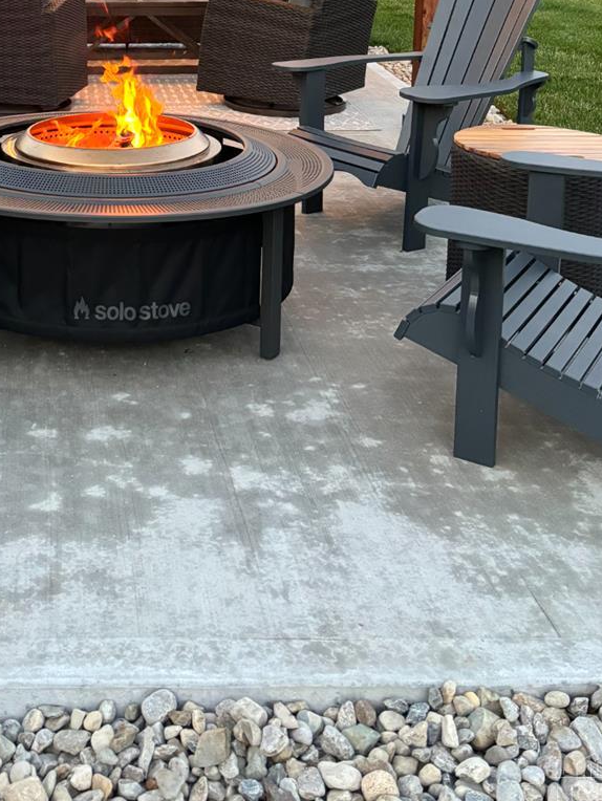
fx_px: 1181
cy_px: 44
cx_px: 94
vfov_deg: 34.8
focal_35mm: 51
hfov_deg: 27.8
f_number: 1.6
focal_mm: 5.96
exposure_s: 1/60
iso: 400
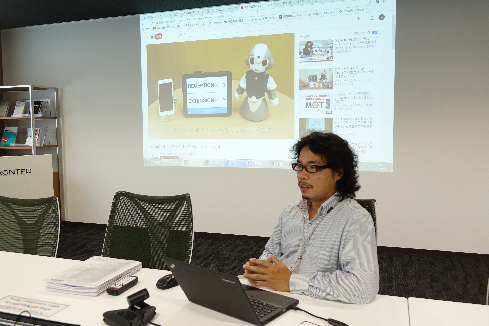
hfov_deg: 58.7
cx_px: 244
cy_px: 163
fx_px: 435
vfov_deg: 41.1
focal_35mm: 32
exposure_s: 1/40
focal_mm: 11.56
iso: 160
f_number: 2.8
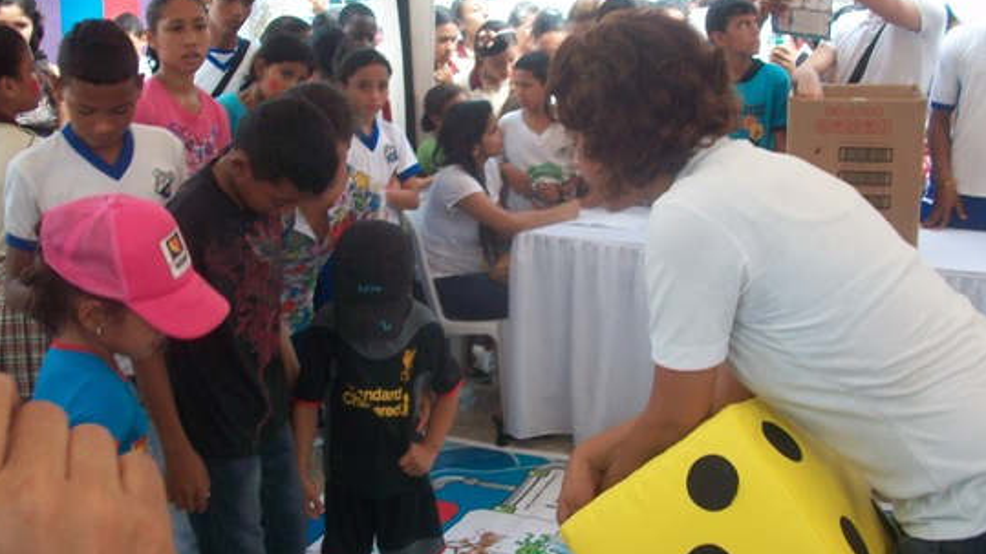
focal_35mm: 38
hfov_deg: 52.8
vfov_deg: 31.2
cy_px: 250
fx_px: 993
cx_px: 482
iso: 80
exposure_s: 1/100
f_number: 2.8
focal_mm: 5.7
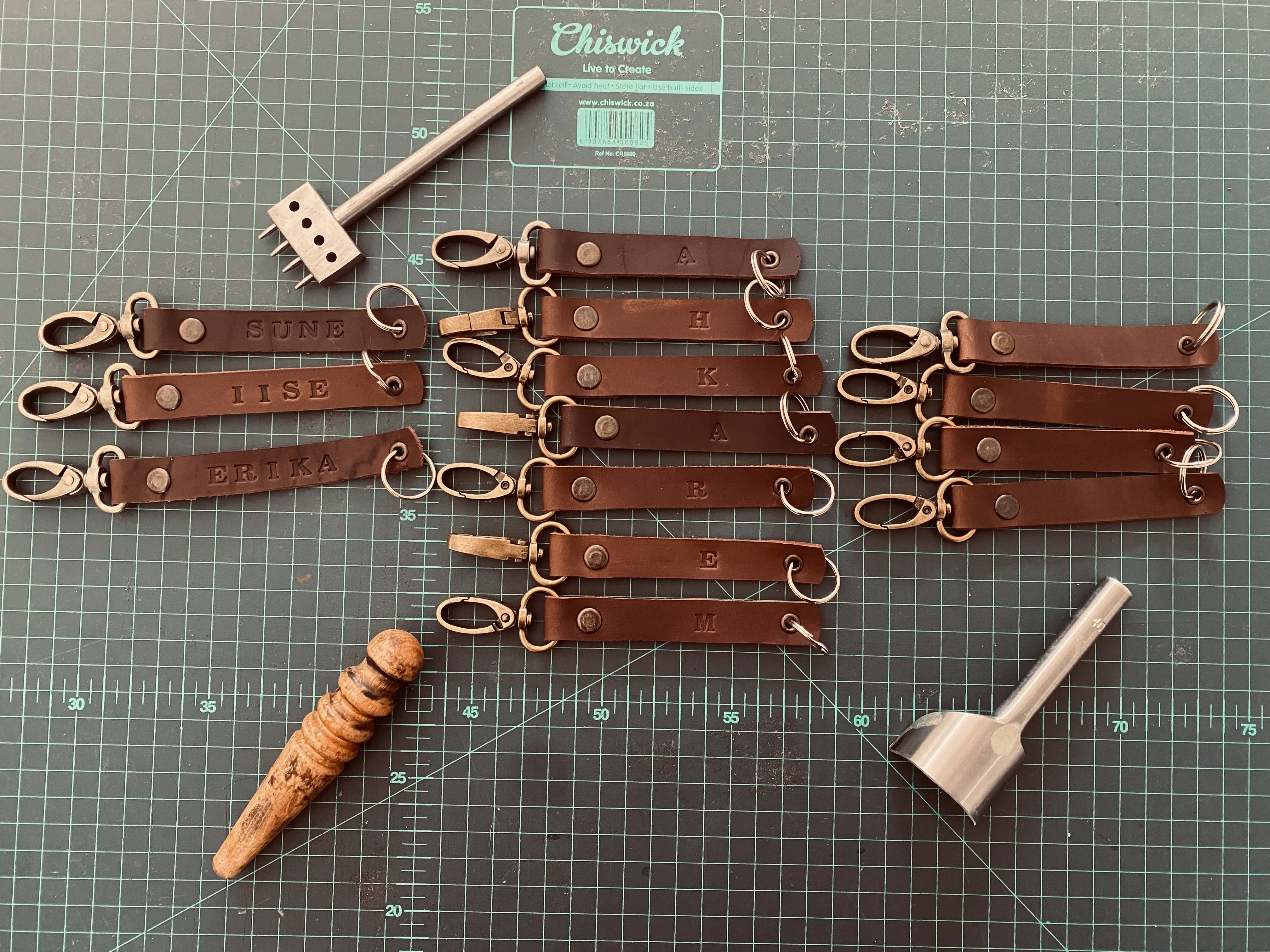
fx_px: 954
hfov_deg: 67.3
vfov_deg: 53.1
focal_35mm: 26
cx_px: 635
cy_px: 476
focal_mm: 4.25
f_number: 1.8
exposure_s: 1/60
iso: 320
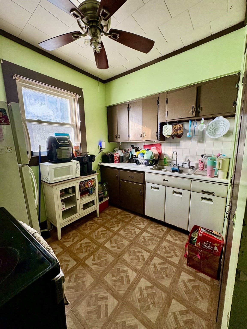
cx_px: 124
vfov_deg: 102.1
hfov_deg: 85.7
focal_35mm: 14
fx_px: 133
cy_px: 164
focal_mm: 2.22
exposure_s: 1/99
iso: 160
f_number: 2.2
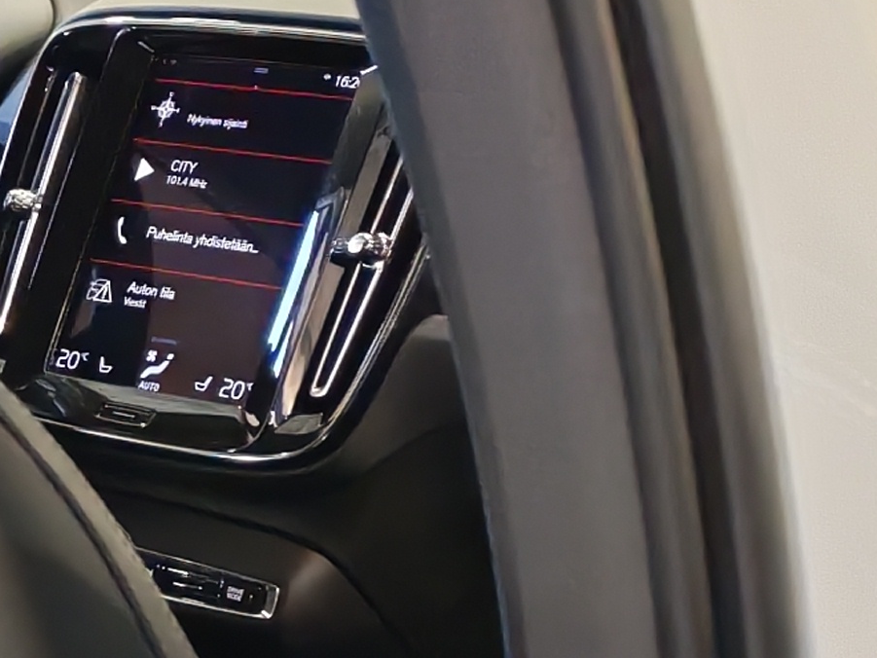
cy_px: 705
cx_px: -920
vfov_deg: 9.8
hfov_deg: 11.7
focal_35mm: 150
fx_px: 3801
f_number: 1.9
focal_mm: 6.12
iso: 800
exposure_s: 1/100
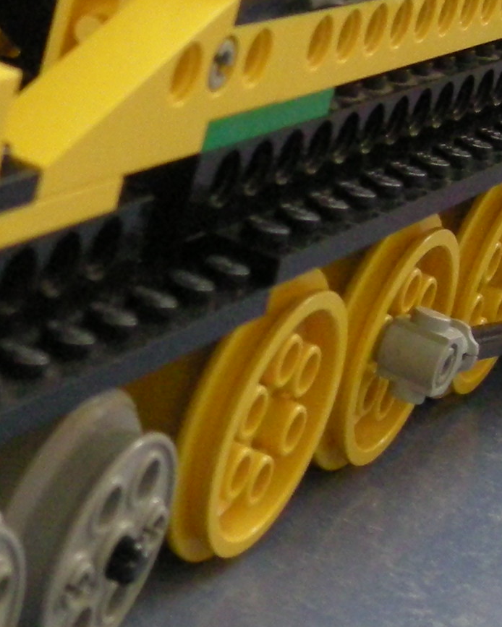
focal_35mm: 121
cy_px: 45
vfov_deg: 15.7
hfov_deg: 12.6
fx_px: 2246
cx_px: -24
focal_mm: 5.7
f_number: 2.8
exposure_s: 1/37.6
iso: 400
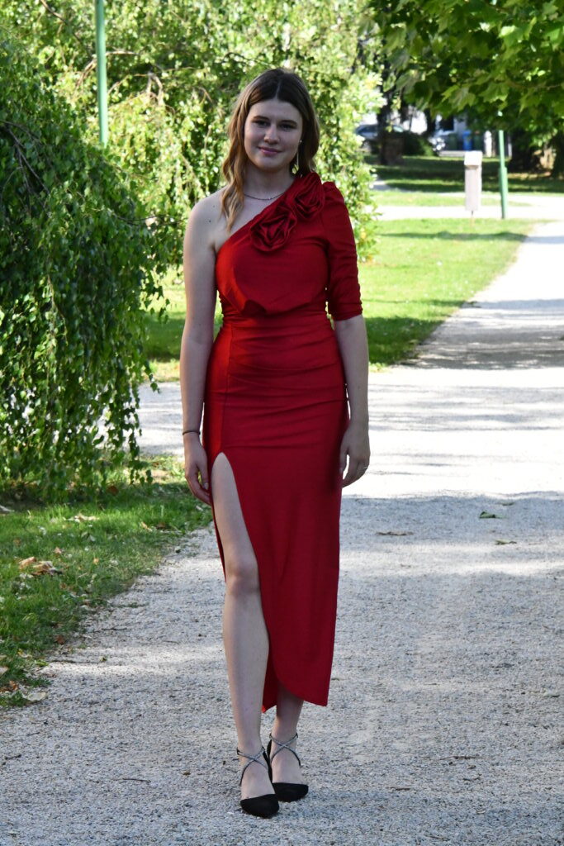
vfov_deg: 11.2
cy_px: 423
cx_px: 282
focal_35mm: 183
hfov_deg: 7.5
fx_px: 4299
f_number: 14
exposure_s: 1/800
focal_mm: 122
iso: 4000
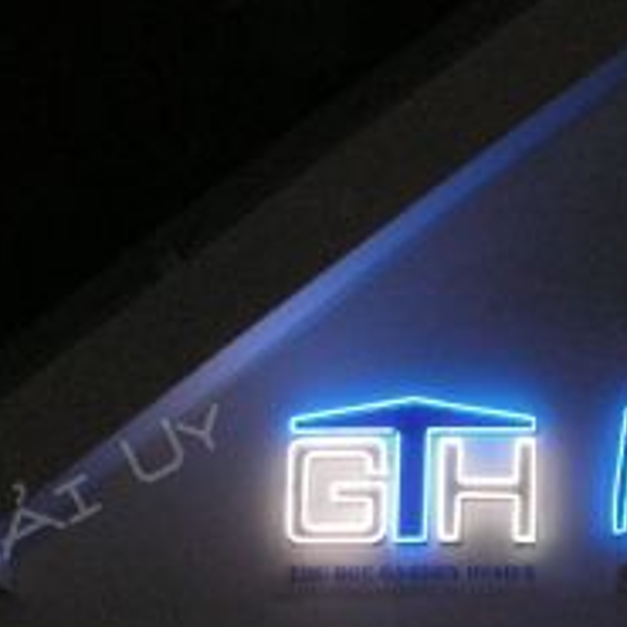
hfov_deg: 15.2
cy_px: 515
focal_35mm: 109
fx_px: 2234
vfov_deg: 15.9
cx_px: 818
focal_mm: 6.3
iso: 160
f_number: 3.3
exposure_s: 1/45
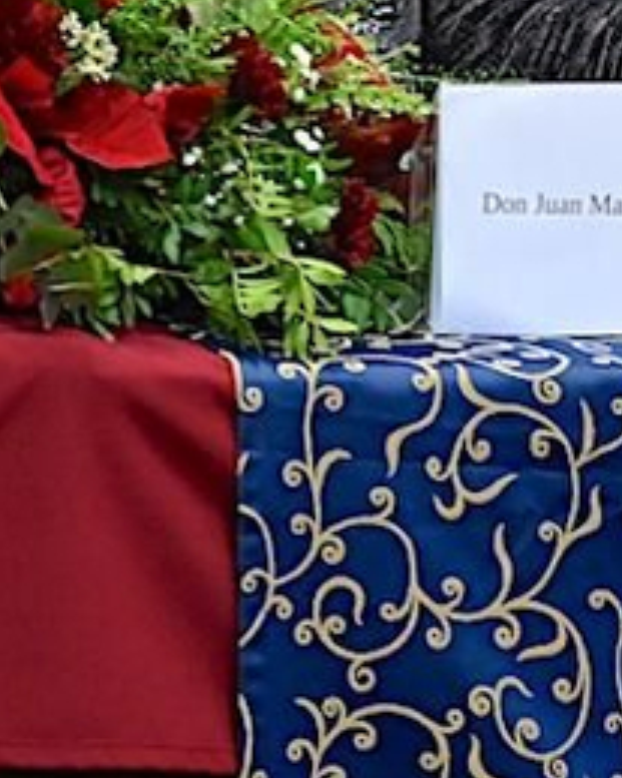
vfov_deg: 9.6
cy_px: -306
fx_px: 4536
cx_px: -628
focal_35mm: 197
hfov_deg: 7.5
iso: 3200
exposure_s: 1/80
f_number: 4.5
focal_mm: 34
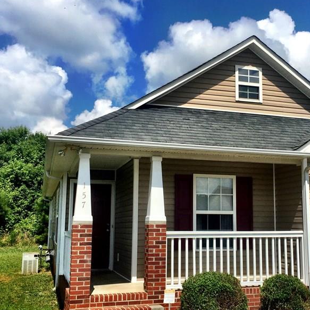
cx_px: 204
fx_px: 456
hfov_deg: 37.2
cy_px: 164
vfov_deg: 37.5
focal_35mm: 45
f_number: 2.2
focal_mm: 4.15
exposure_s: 1/3968
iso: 32
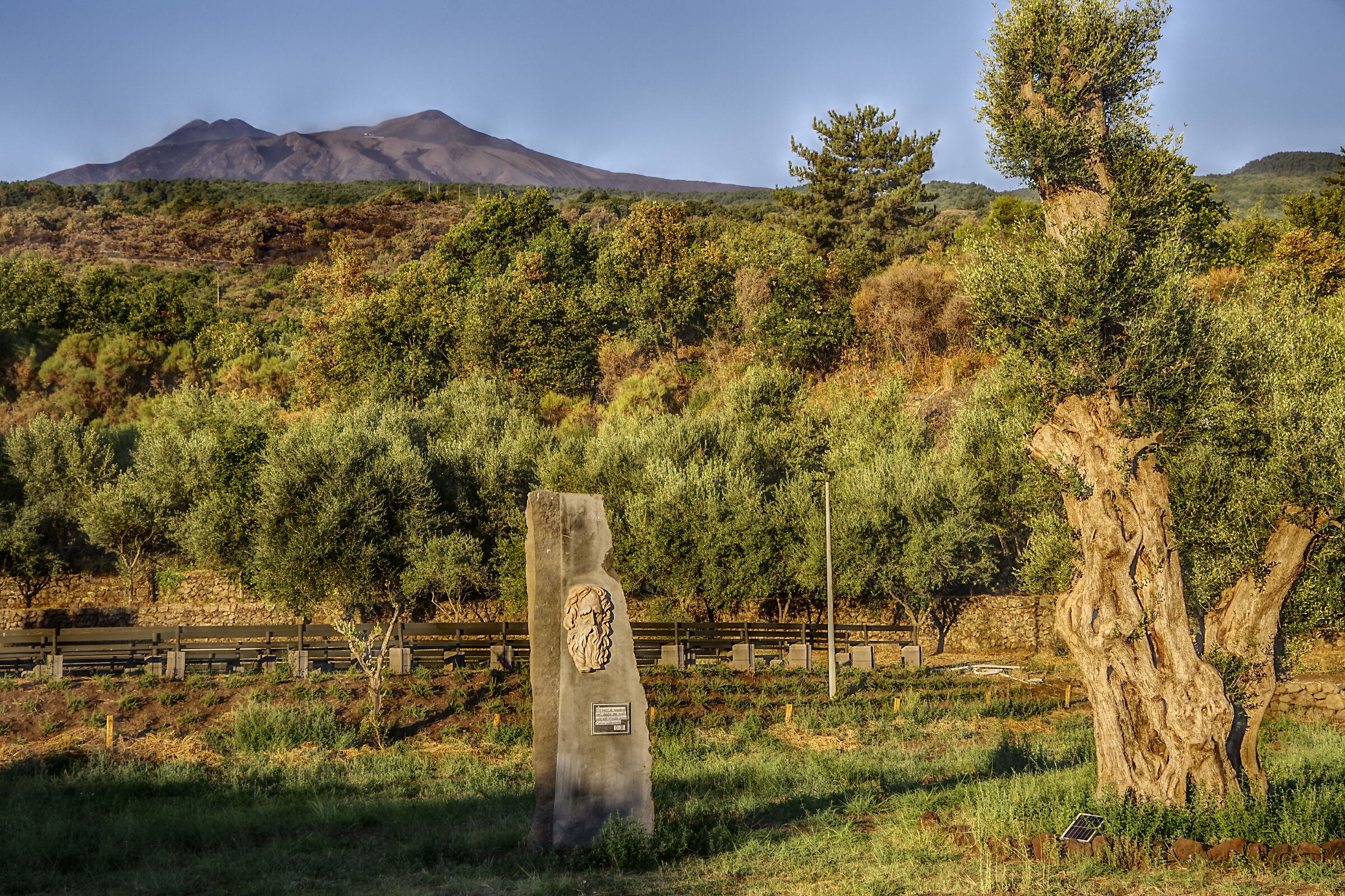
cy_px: 448
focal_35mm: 72
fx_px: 2690
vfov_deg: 18.9
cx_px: 672
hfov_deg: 28.1
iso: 100
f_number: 10
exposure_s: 1/60
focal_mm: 48
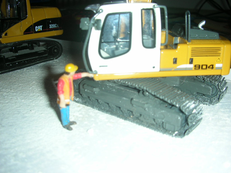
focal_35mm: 35
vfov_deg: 40.7
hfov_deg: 52.6
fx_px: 234
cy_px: 86
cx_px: 116
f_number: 3
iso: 50
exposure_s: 1/60.1
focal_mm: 5.8
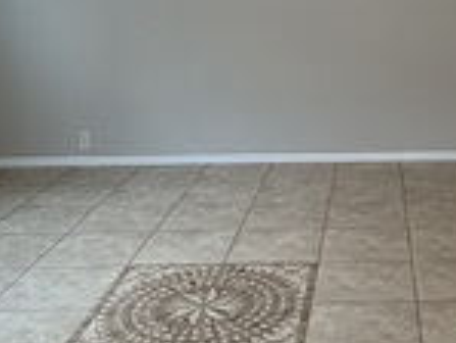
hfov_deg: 30.4
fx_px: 791
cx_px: 428
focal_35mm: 60
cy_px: -9
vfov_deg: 23.3
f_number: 2.2
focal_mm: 2.22
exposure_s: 1/120
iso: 200
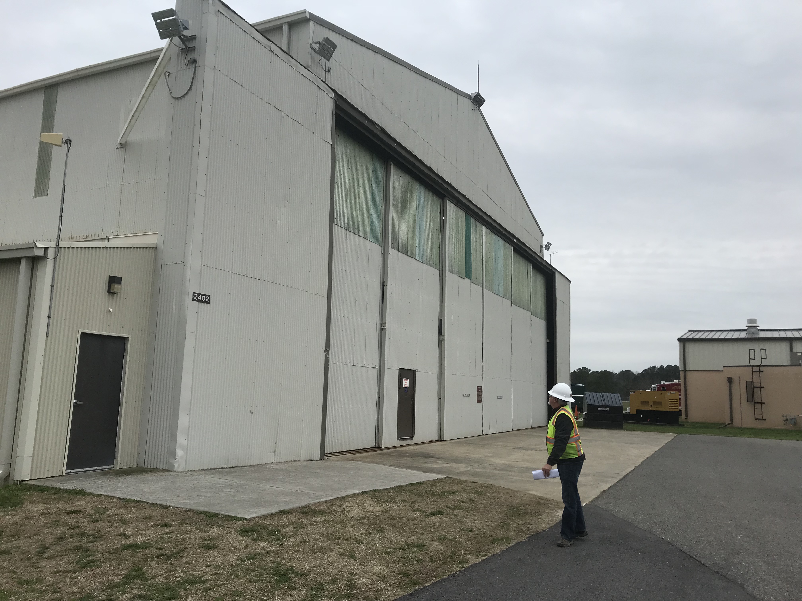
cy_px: 300
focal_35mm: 28
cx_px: 401
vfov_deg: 49.7
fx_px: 649
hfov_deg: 63.4
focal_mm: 3.99
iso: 20
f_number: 1.8
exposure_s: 1/1546
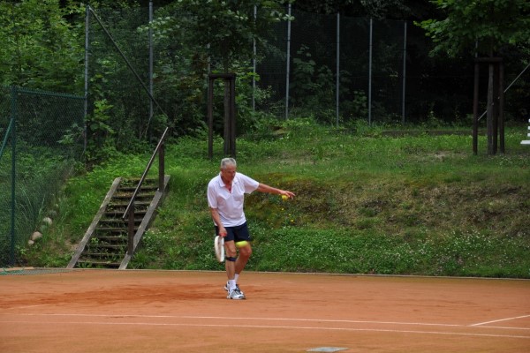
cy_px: 176
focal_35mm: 158
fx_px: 2319
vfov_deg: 8.7
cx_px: 265
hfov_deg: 13.0
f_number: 8
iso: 200
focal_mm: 105
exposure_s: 1/250
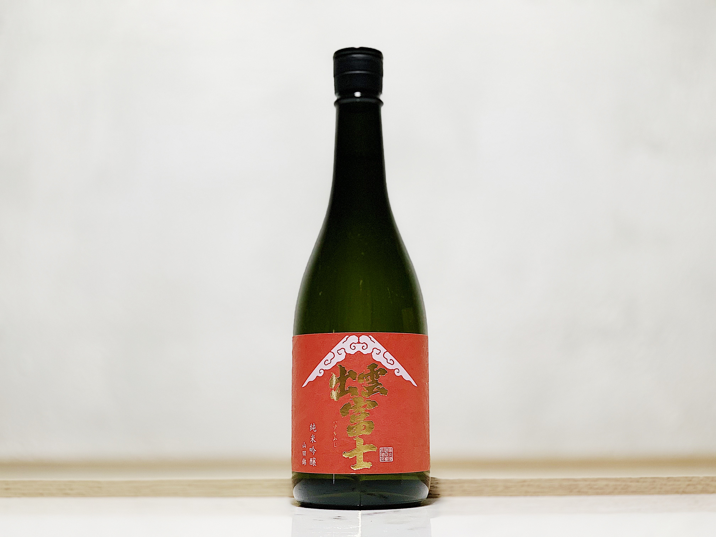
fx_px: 1076
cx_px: 358
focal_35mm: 52
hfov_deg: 36.8
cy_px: 268
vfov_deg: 28.0
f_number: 2.4
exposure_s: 1/50
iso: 80
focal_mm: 6
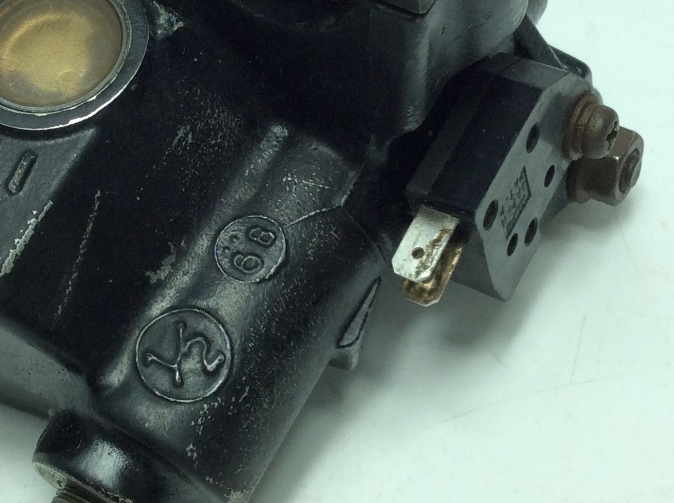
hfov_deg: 26.0
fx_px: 1458
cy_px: 105
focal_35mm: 75
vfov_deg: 19.4
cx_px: 255
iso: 32
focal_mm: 3.3
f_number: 2.4
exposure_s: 1/347
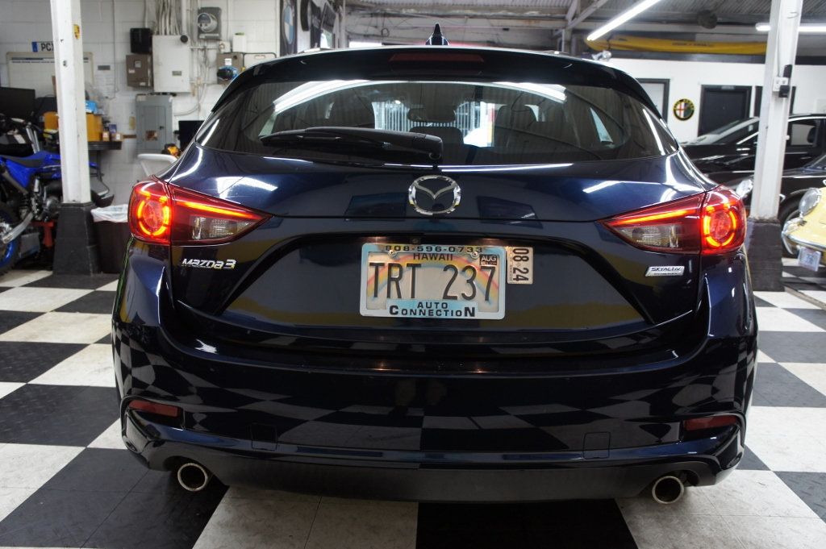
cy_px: 274
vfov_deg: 45.6
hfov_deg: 64.6
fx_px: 653
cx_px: 413
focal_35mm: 28
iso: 400
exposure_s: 1/30
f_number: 3.5
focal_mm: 19
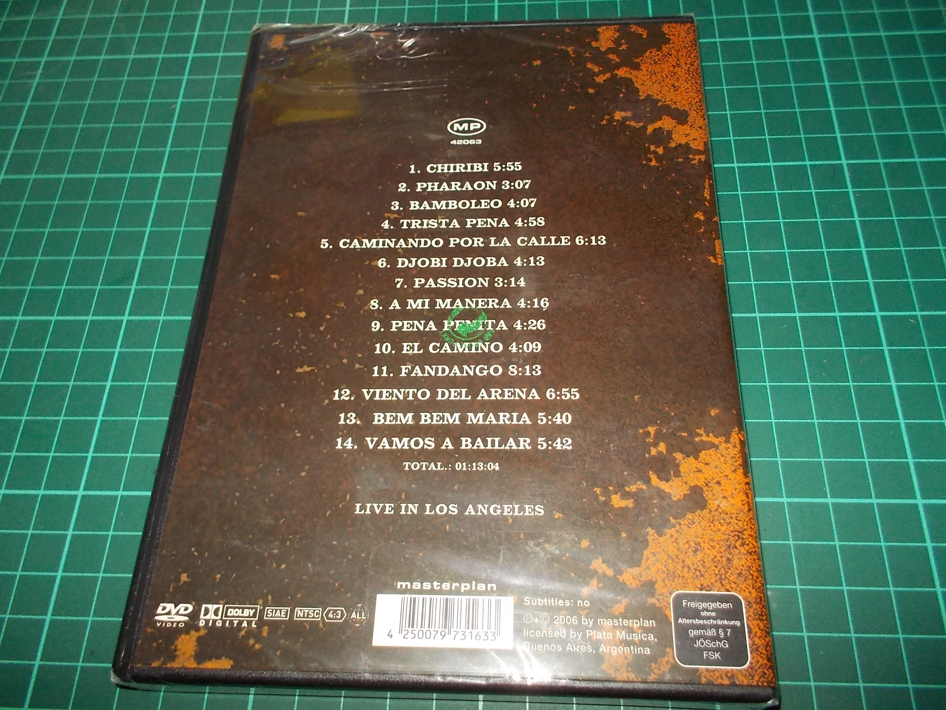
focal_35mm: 29
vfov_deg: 48.2
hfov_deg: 61.7
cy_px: 355
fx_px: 793
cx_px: 473
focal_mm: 4.1
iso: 200
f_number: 3.3
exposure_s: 1/30
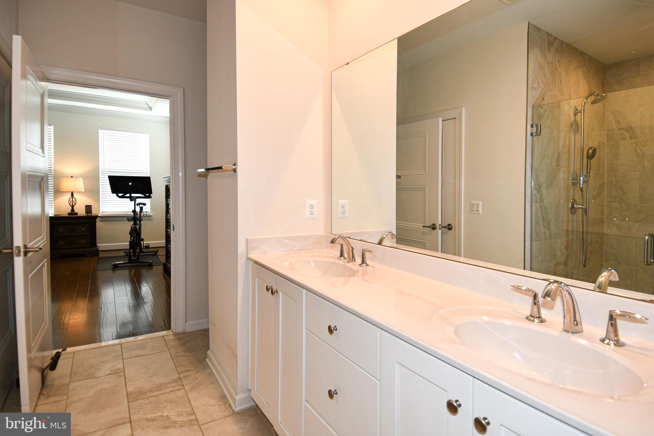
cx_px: 327
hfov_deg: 90.0
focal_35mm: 18
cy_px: 218
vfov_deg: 67.4
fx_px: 327
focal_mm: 12
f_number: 4
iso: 280
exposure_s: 1/60
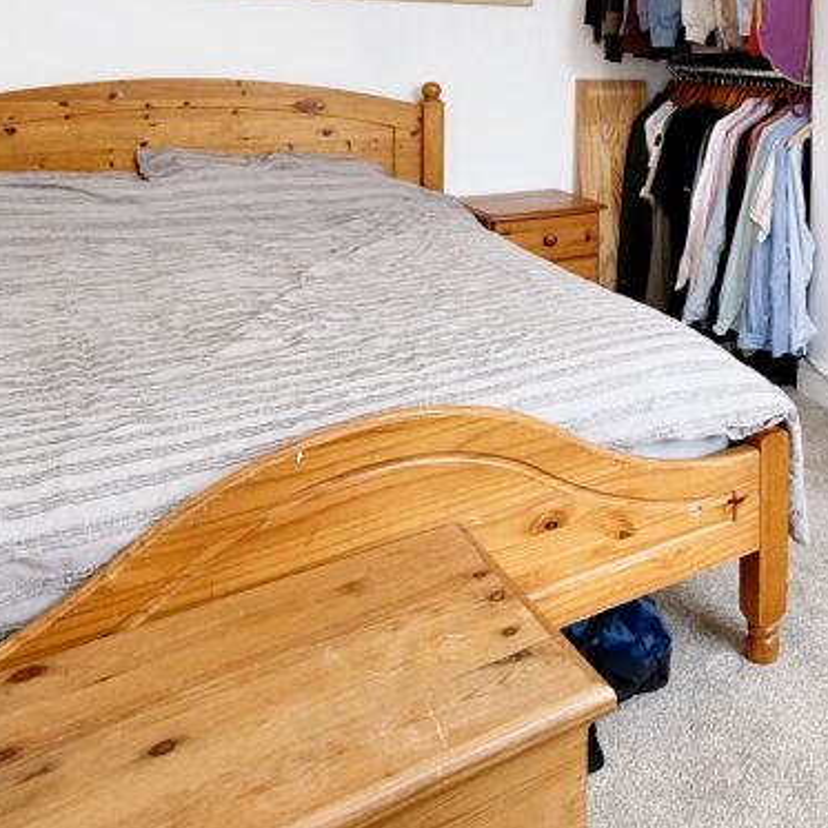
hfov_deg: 41.7
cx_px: 808
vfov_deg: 43.4
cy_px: 94
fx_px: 947
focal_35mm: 35
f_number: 4
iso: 800
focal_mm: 10
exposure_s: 1/20
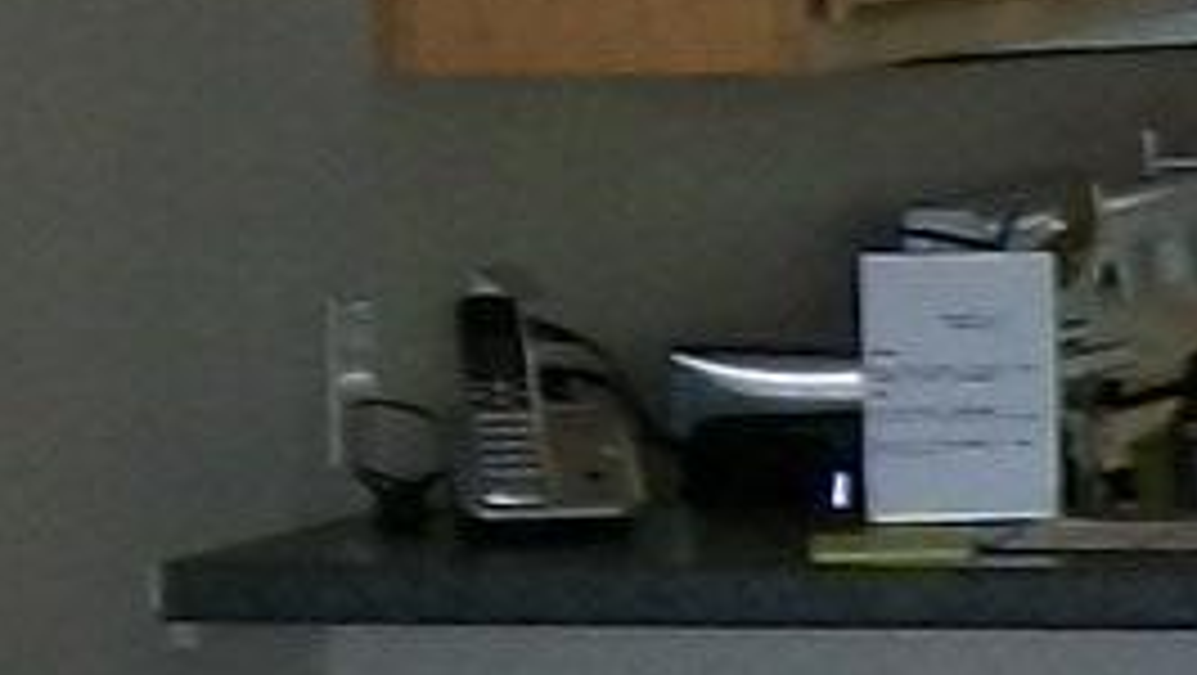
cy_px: 904
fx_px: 9591
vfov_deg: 4.0
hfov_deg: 6.9
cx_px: 2290
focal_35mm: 302
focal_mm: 6
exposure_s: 1/30
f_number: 2.7
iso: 80
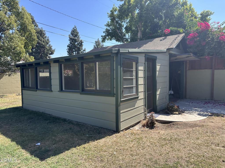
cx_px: 112
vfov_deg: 56.8
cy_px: 84
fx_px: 156
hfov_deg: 71.6
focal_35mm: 24
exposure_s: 1/1988
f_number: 1.78
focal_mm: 6.86
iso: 80
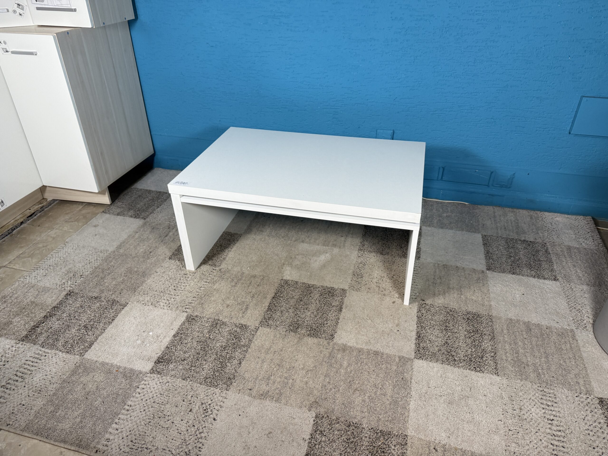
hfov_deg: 71.6
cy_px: 228
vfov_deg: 56.8
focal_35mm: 24
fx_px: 422
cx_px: 304
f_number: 1.78
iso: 160
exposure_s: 1/100
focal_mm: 6.76
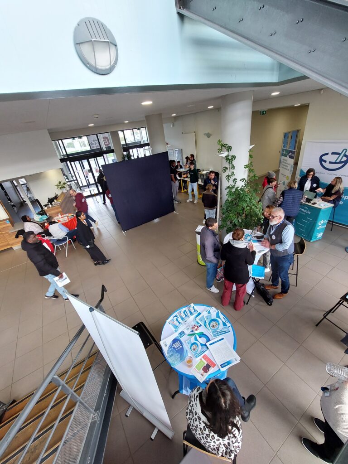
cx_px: 174
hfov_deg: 89.9
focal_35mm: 13
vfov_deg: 106.2
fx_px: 174
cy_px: 232
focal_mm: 1.74
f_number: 2.2
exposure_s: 1/50
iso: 80
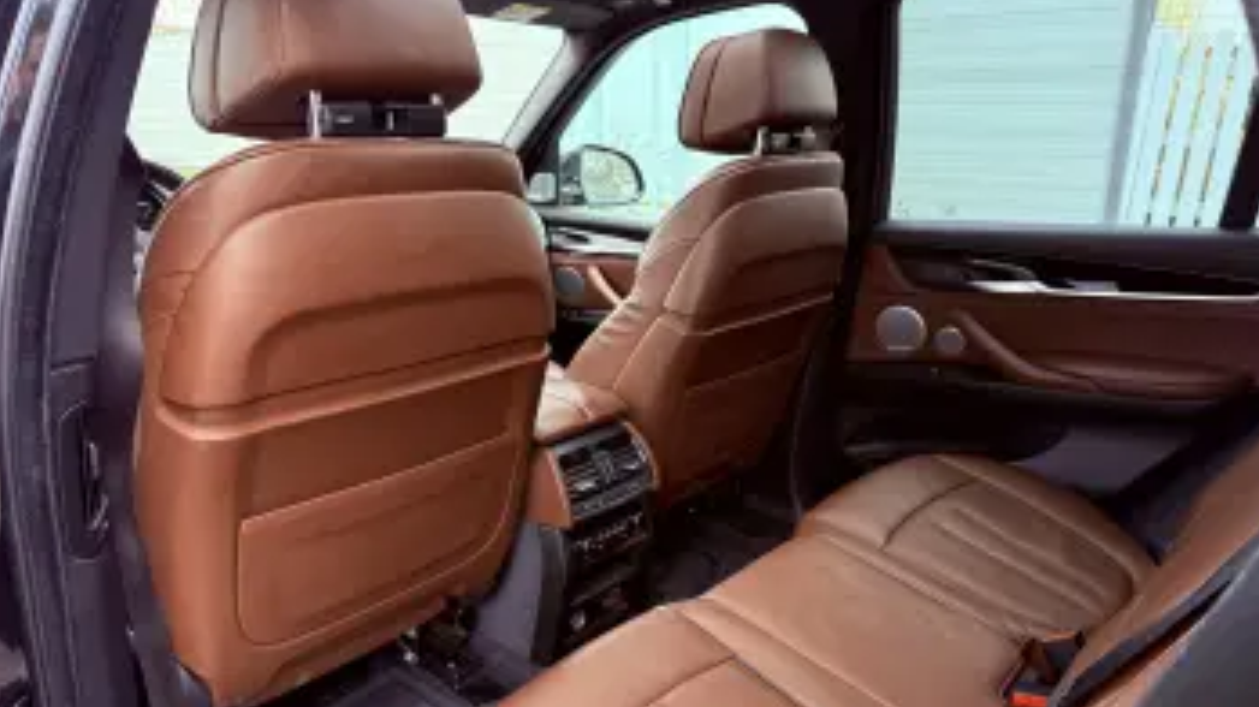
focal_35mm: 27
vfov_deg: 42.7
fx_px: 901
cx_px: 628
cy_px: 418
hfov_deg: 69.9
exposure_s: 1/121
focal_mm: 6.76
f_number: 1.78
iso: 200
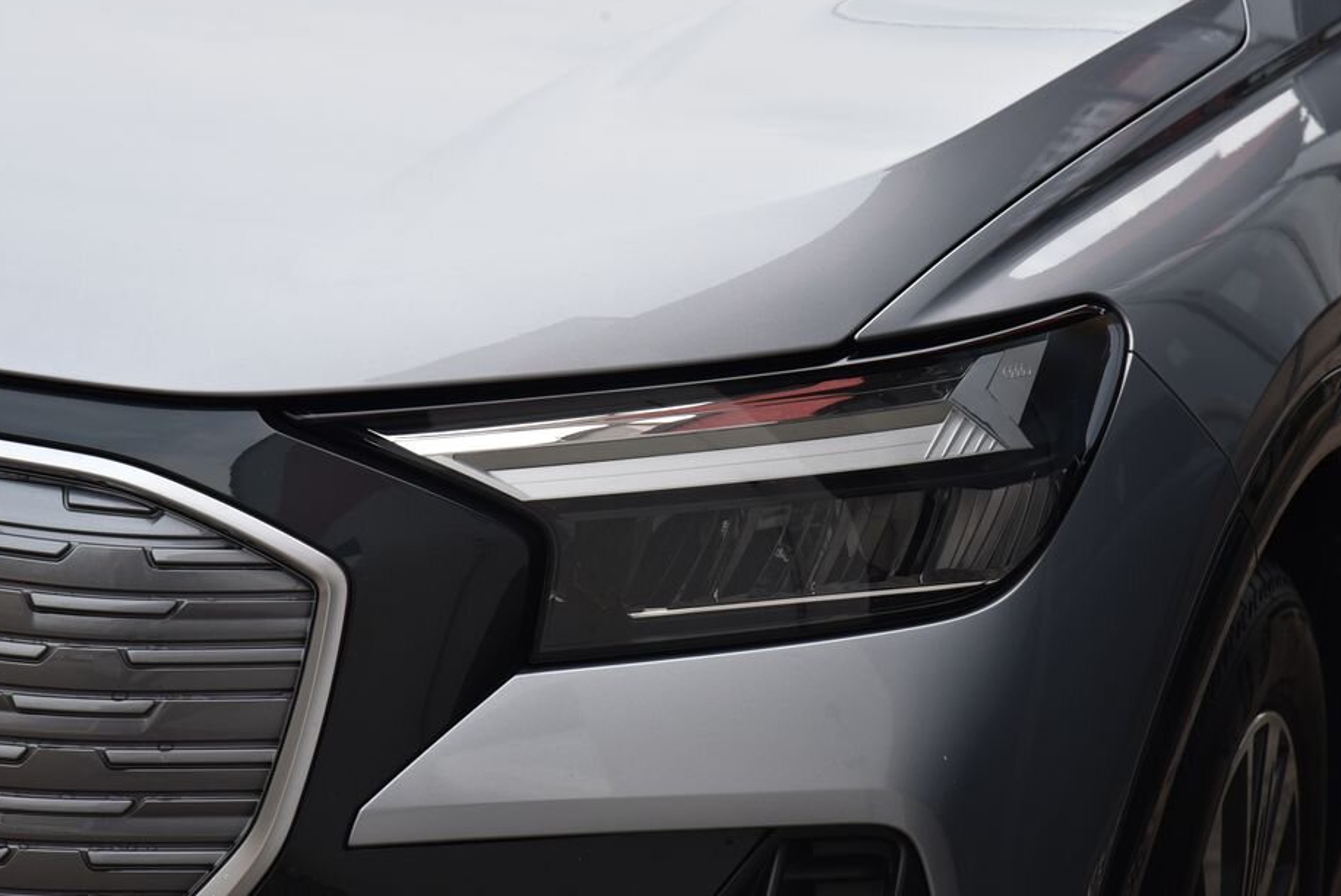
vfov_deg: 10.3
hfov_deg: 15.3
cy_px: 460
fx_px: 4995
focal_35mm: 134
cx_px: 661
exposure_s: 1/320
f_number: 9
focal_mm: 120
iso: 500
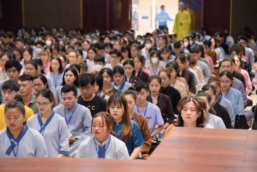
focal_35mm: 112
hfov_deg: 18.3
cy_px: 86
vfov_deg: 12.2
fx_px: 800
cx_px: 128
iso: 1600
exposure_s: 1/125
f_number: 4
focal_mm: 112
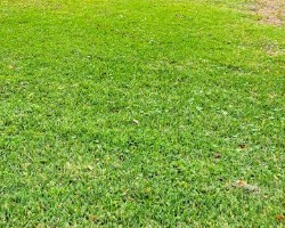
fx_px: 776
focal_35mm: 92
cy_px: -47
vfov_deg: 16.0
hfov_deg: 20.7
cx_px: 83
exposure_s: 1/497
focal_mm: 5.4
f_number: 1.8
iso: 25
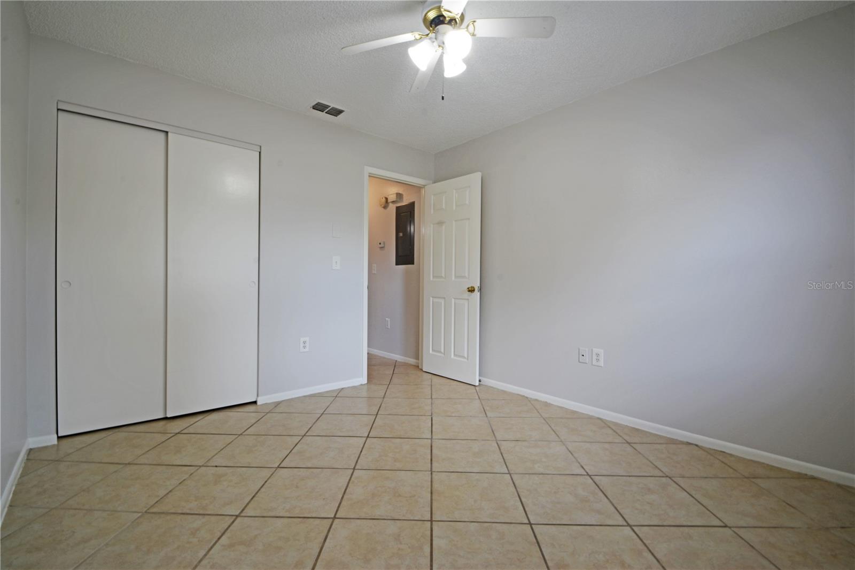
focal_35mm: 15
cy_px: 285
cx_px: 428
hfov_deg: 100.4
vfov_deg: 77.3
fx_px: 356
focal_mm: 10
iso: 160
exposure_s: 1/2.5
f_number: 16
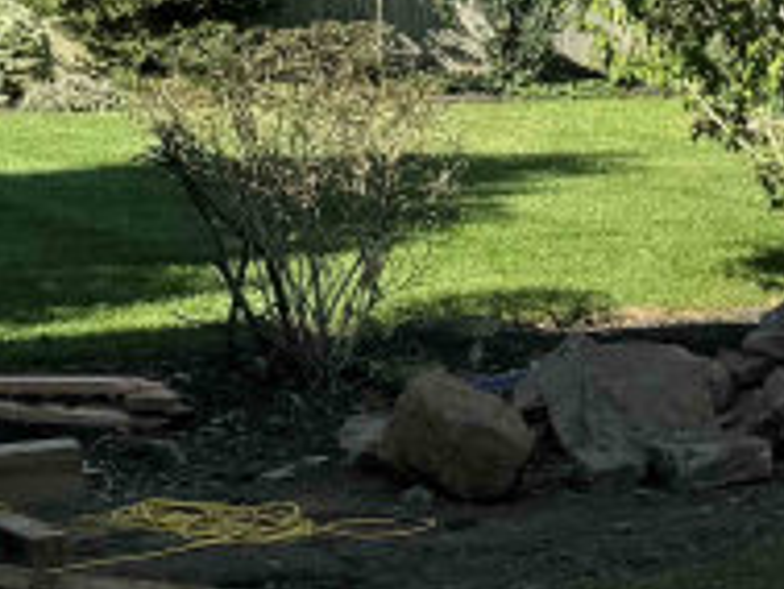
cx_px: 1506
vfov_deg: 11.6
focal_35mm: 127
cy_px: 556
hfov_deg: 13.5
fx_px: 2878
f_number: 1.78
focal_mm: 6.86
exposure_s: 1/2604
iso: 80
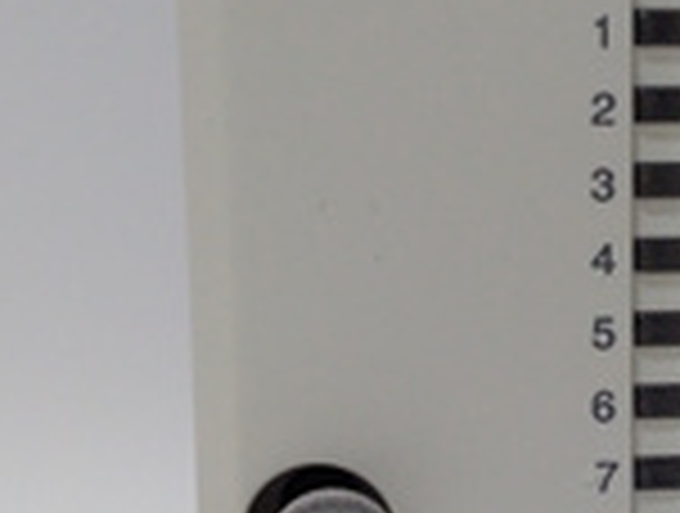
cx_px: 608
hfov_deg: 18.1
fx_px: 2107
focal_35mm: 107
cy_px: 410
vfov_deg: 13.8
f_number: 2
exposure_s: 1/33
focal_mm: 3.79
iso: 139
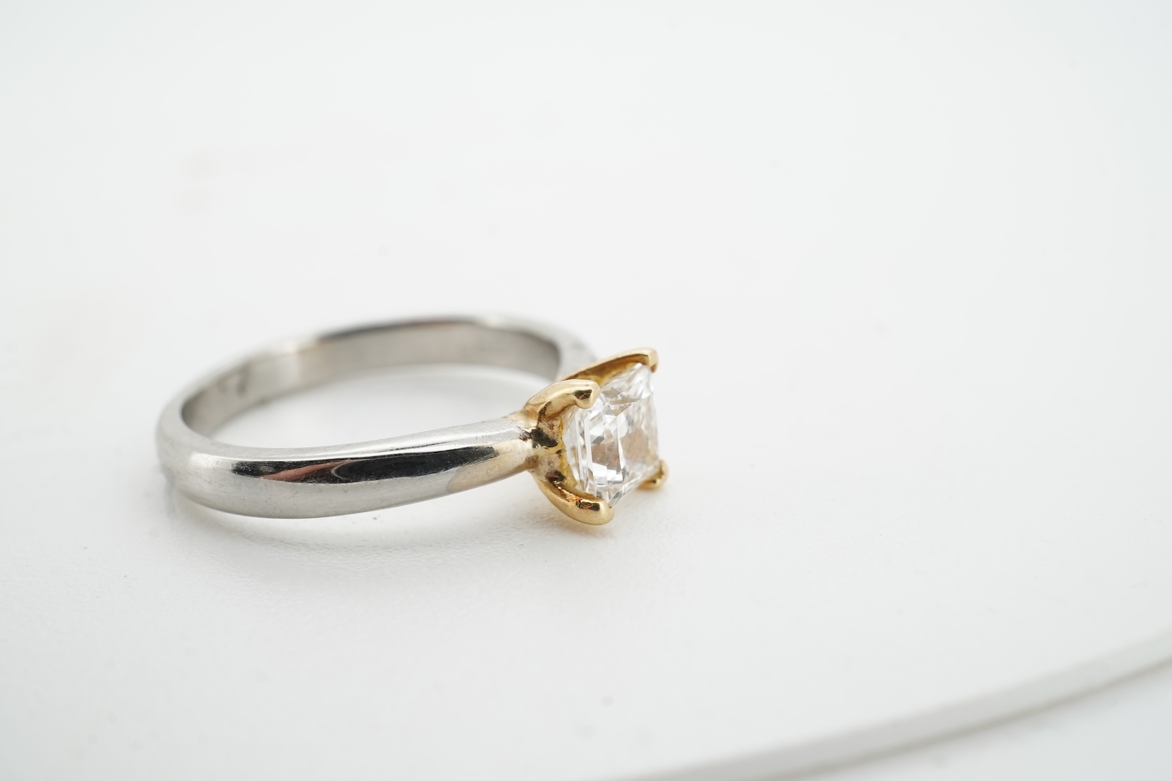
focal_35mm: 45
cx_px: 586
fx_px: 1465
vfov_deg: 29.9
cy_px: 390
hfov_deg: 43.6
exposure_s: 1/125
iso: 250
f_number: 22
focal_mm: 30
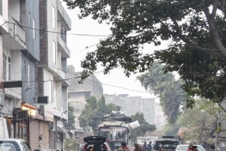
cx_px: -214
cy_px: 130
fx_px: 414
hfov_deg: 19.4
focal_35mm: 66
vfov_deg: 20.3
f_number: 7.1
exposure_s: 1/50
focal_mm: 16
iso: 500
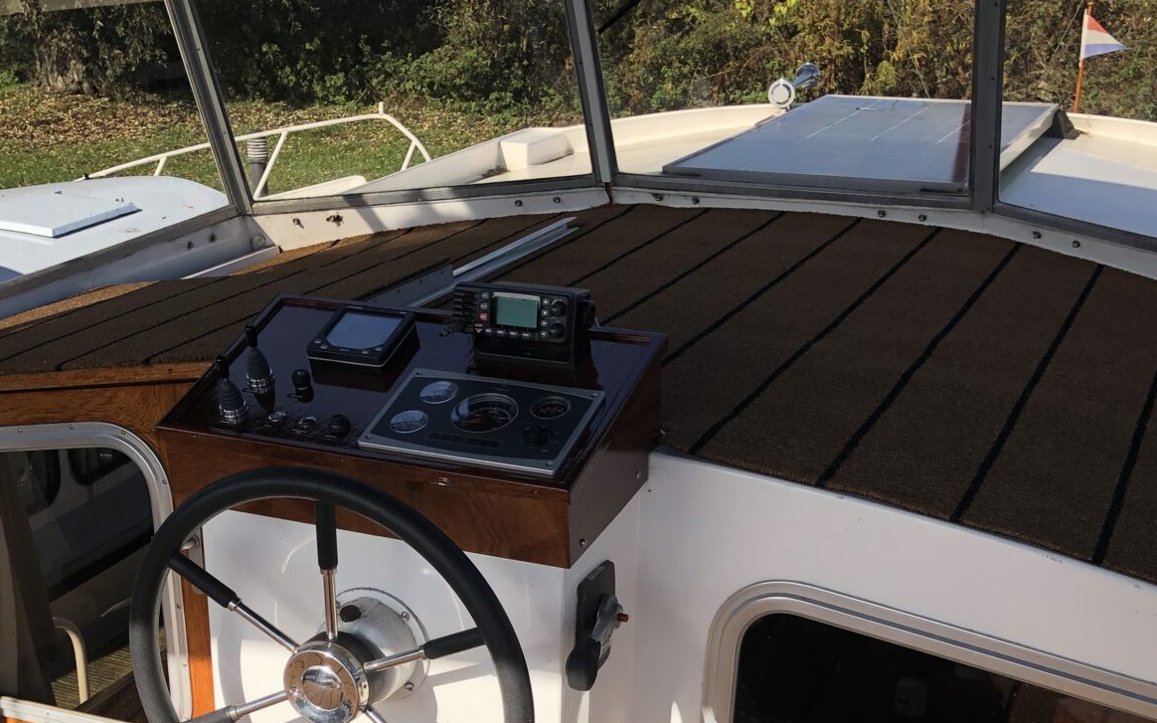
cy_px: 642
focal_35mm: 51
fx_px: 1608
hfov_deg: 39.3
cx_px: 435
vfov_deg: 24.6
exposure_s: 1/952
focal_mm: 3.99
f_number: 1.8
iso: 20
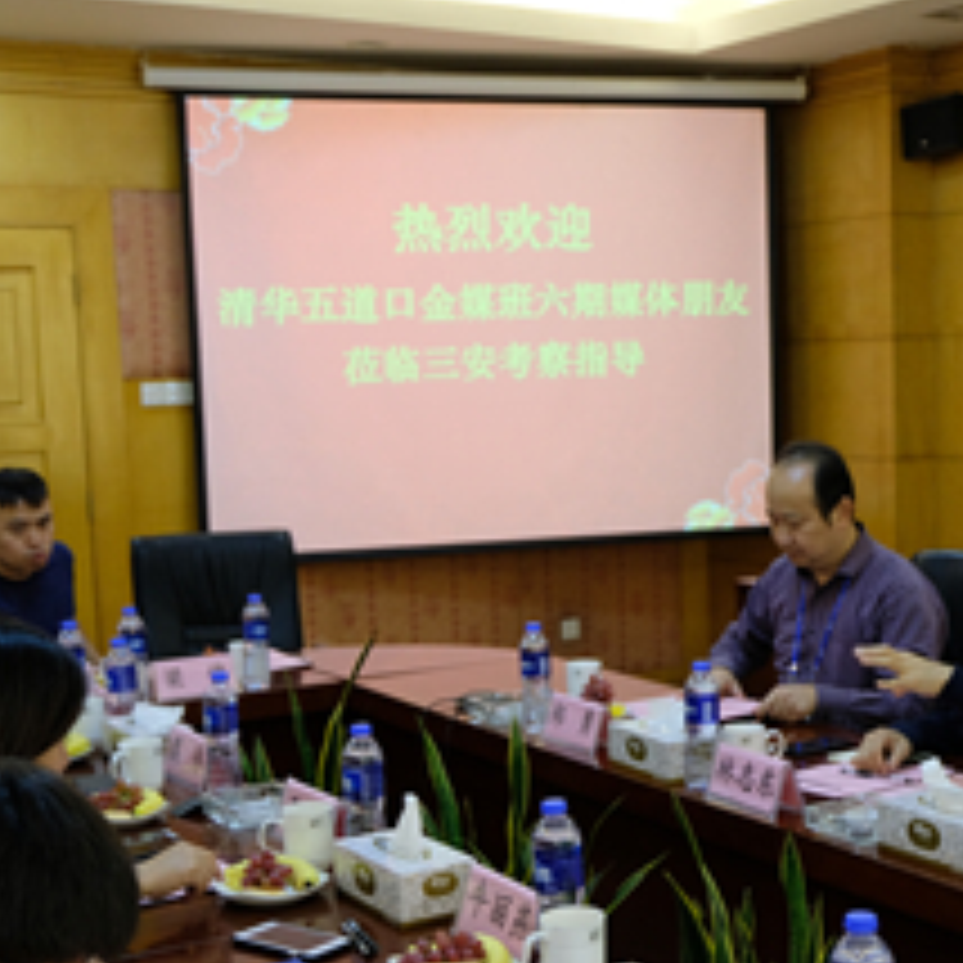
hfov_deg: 31.4
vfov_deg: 31.6
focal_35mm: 54
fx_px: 1700
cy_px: 542
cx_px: 623
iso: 800
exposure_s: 1/42
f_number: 4
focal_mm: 21.1
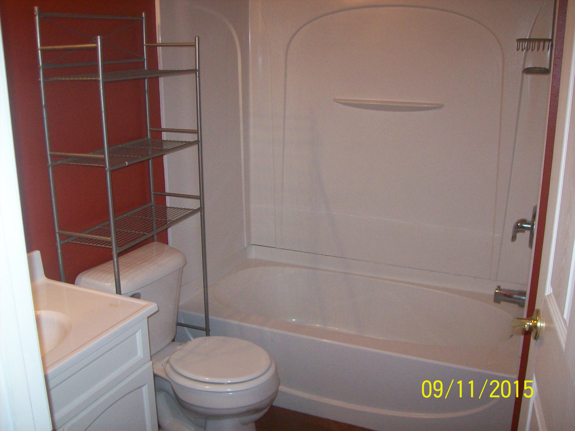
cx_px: 288
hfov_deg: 51.4
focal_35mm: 36
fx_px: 598
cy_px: 216
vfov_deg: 39.6
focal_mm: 6
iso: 200
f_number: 2.7
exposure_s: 1/64
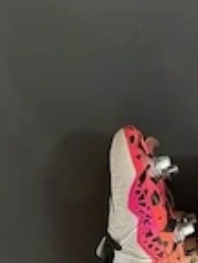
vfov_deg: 27.6
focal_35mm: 66
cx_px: 223
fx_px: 503
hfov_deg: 21.1
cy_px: 265
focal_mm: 6.76
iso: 320
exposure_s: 1/50
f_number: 1.78
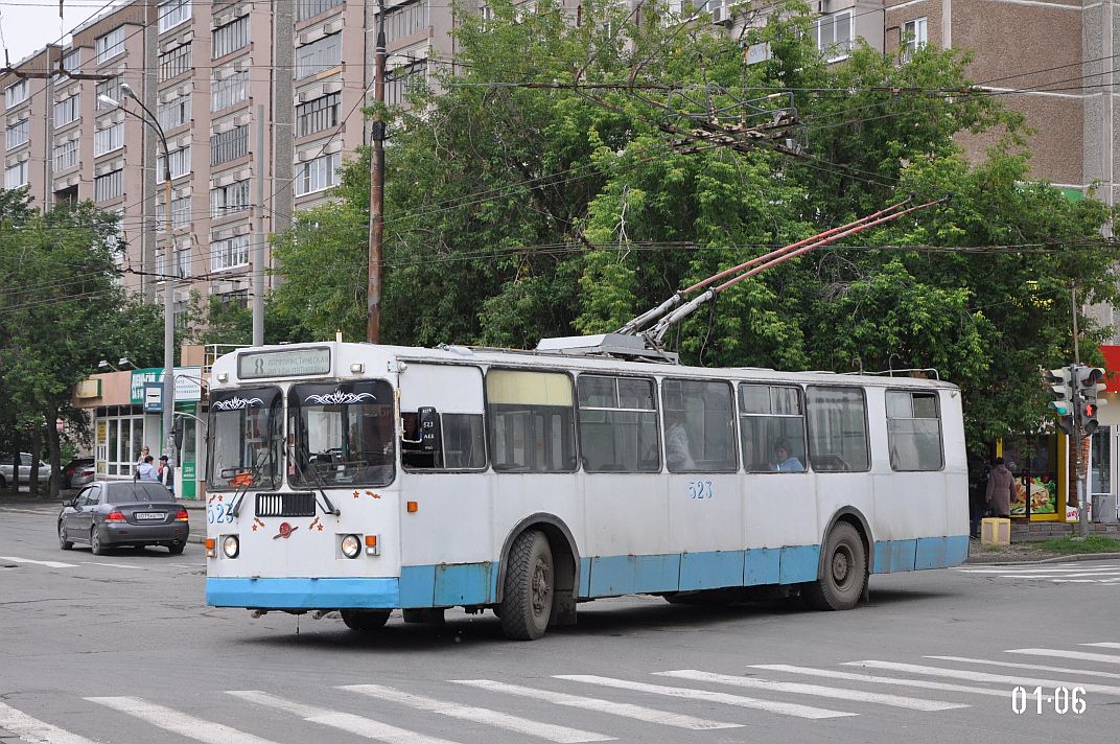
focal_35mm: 68
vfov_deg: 20.1
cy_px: 372
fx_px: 2097
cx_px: 560
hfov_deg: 29.9
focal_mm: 45
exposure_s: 1/1000
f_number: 4.8
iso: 720
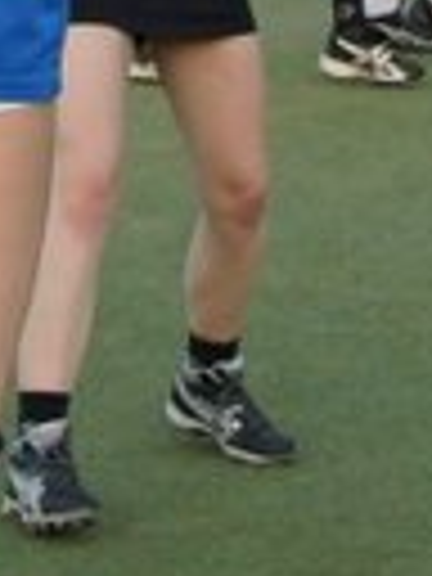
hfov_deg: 5.9
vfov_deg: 7.6
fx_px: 4226
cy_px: -461
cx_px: 176
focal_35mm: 254
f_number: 4
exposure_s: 1/500
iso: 400
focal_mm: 22
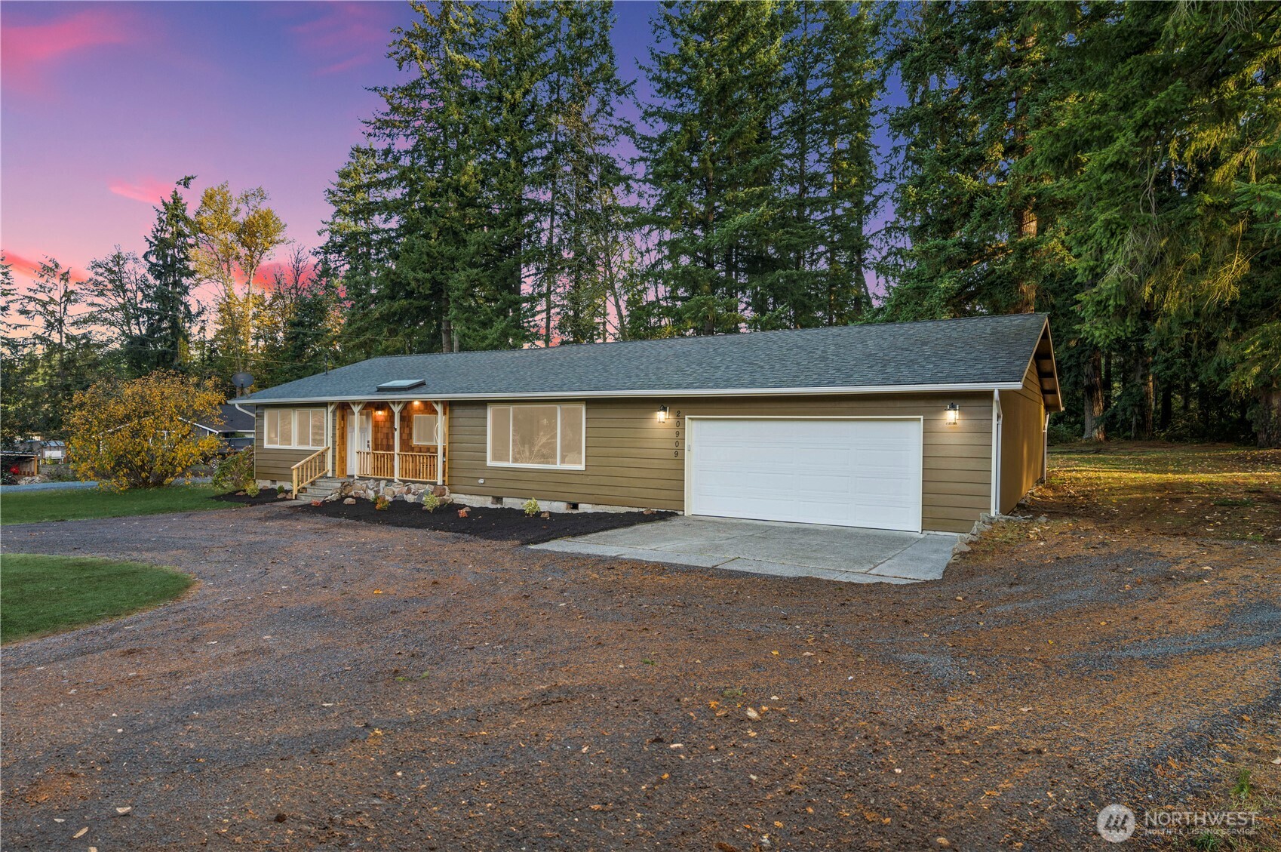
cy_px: 426
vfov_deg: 59.4
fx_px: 747
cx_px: 640
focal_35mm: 21
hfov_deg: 81.3
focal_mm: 21
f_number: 8
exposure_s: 1/10
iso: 200
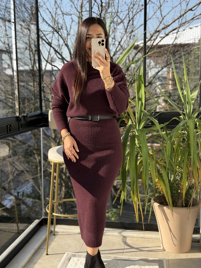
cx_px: 100
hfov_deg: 30.3
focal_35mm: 48
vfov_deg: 39.7
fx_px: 372
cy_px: 134
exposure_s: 1/846
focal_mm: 6.76
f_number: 1.78
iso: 64
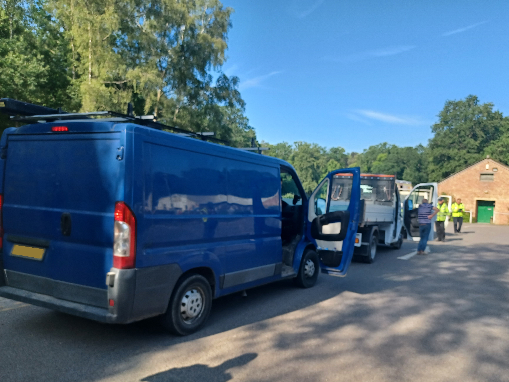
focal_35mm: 25
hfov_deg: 69.4
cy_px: 191
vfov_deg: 54.9
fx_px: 368
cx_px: 254
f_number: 1.8
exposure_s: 1/210
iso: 32
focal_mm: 4.6
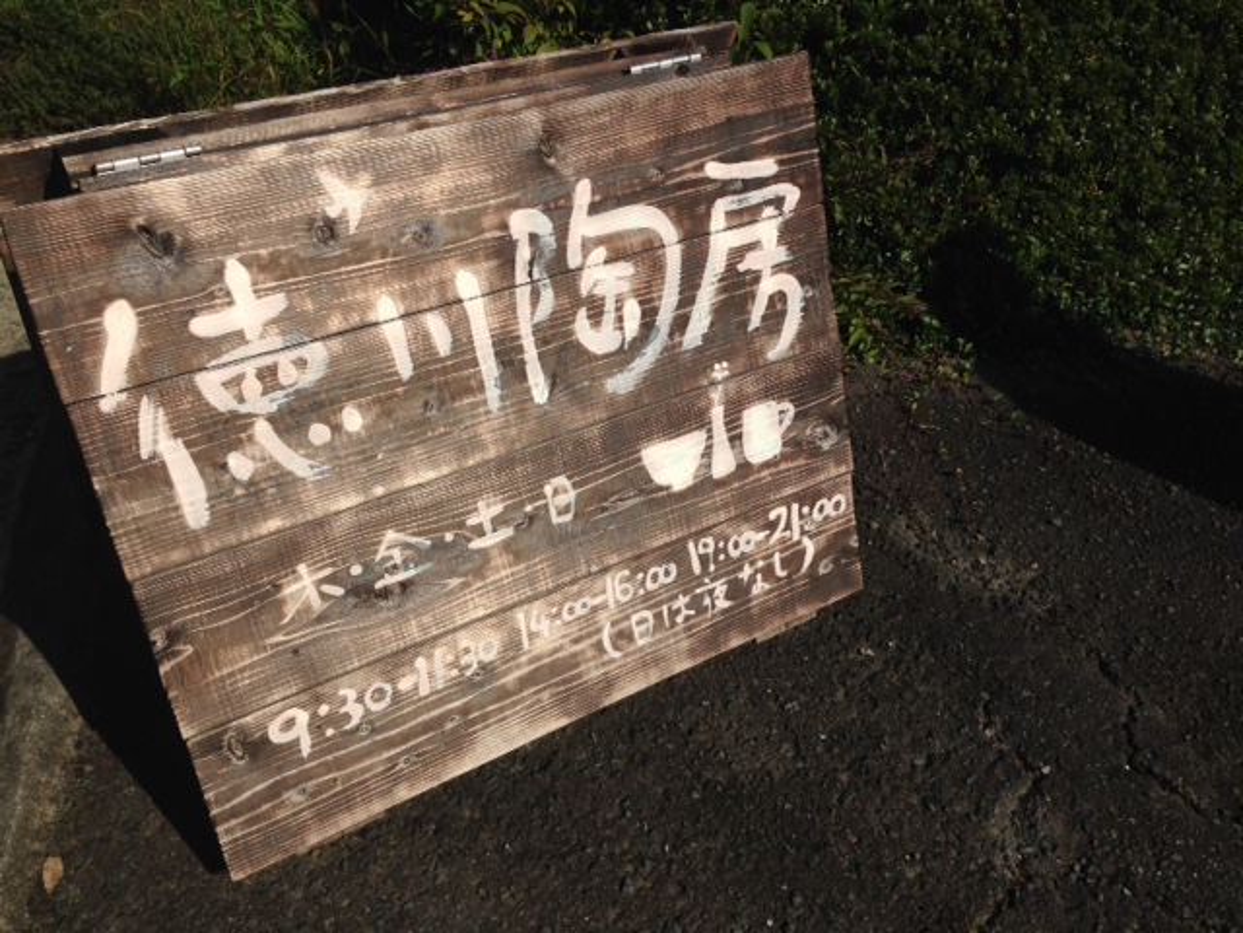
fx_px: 1185
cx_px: 622
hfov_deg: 55.4
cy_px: 466
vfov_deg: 42.9
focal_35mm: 33
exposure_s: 1/4525
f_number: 2.4
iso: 50
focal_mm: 4.12
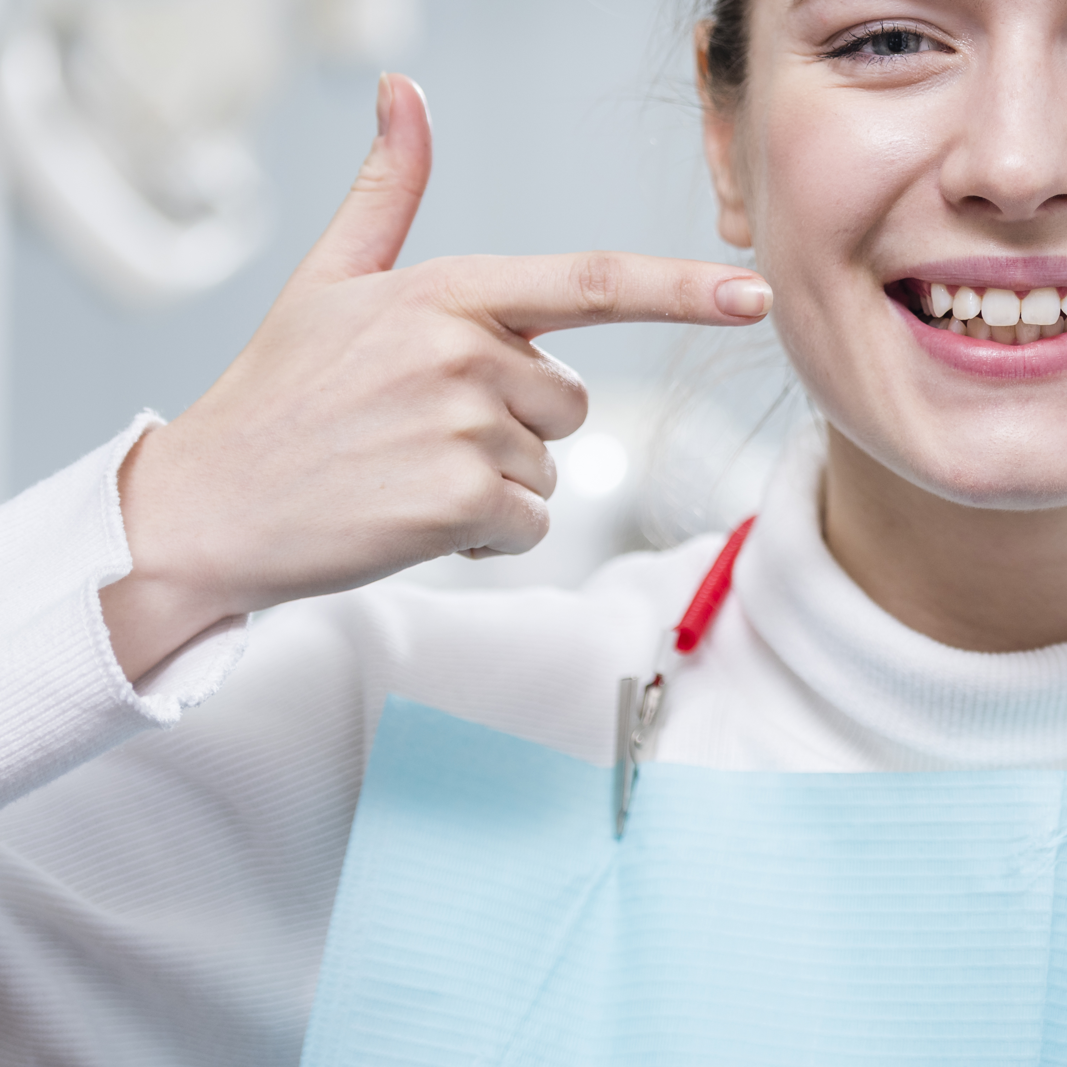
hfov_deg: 8.0
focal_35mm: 218
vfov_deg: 8.0
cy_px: 320
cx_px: 1035
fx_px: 7602
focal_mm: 105
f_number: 2.8
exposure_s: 1/160
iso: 160
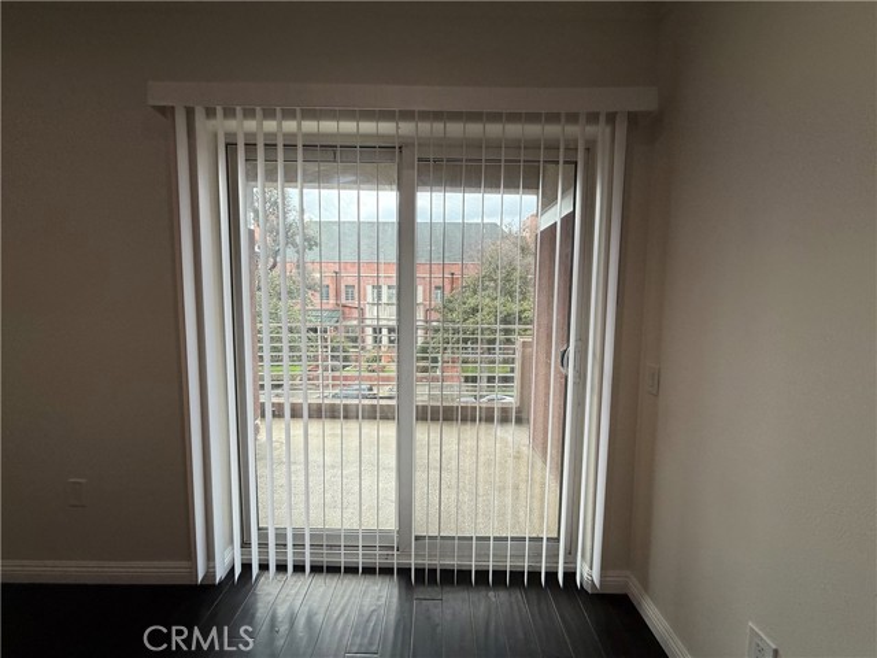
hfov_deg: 102.1
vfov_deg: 85.7
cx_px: 438
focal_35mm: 14
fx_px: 355
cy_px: 329
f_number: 2.2
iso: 64
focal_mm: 2.22
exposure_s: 1/254
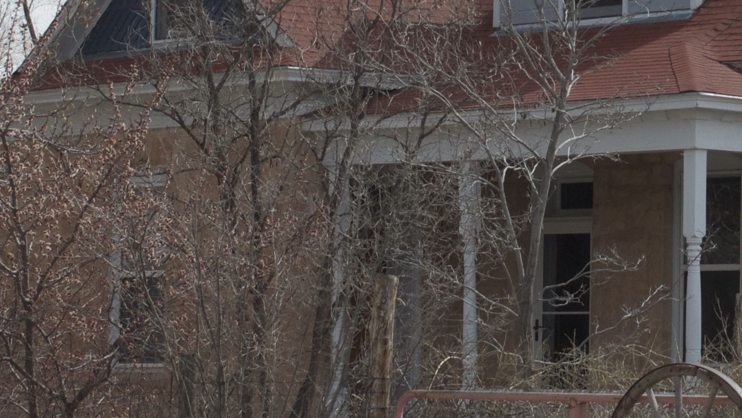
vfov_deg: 6.8
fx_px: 3483
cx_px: 707
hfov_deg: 12.1
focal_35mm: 177
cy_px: 28
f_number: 13
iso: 400
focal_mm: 34
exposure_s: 1/640
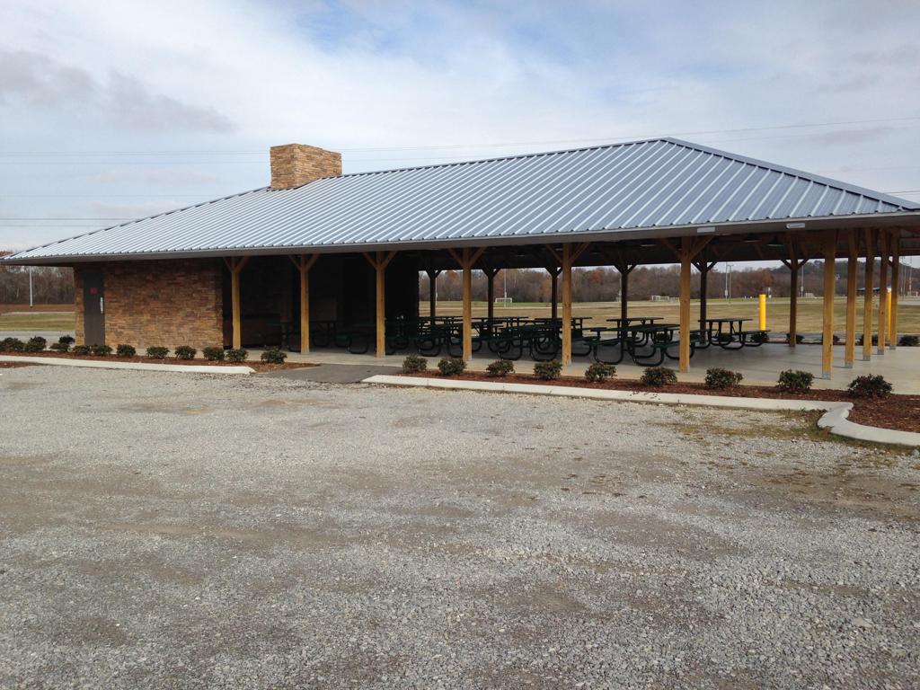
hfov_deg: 55.4
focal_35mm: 33
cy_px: 345
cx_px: 460
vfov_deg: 42.9
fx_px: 877
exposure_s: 1/1595
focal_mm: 4.12
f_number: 2.4
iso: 50
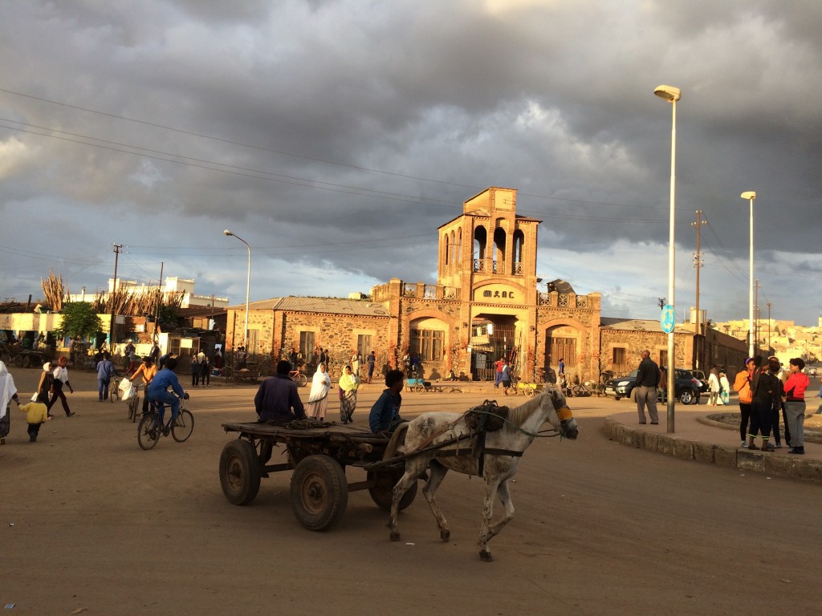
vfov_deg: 48.2
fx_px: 689
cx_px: 411
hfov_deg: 61.7
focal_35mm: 29
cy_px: 308
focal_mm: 4.15
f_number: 2.2
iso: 32
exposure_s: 1/394
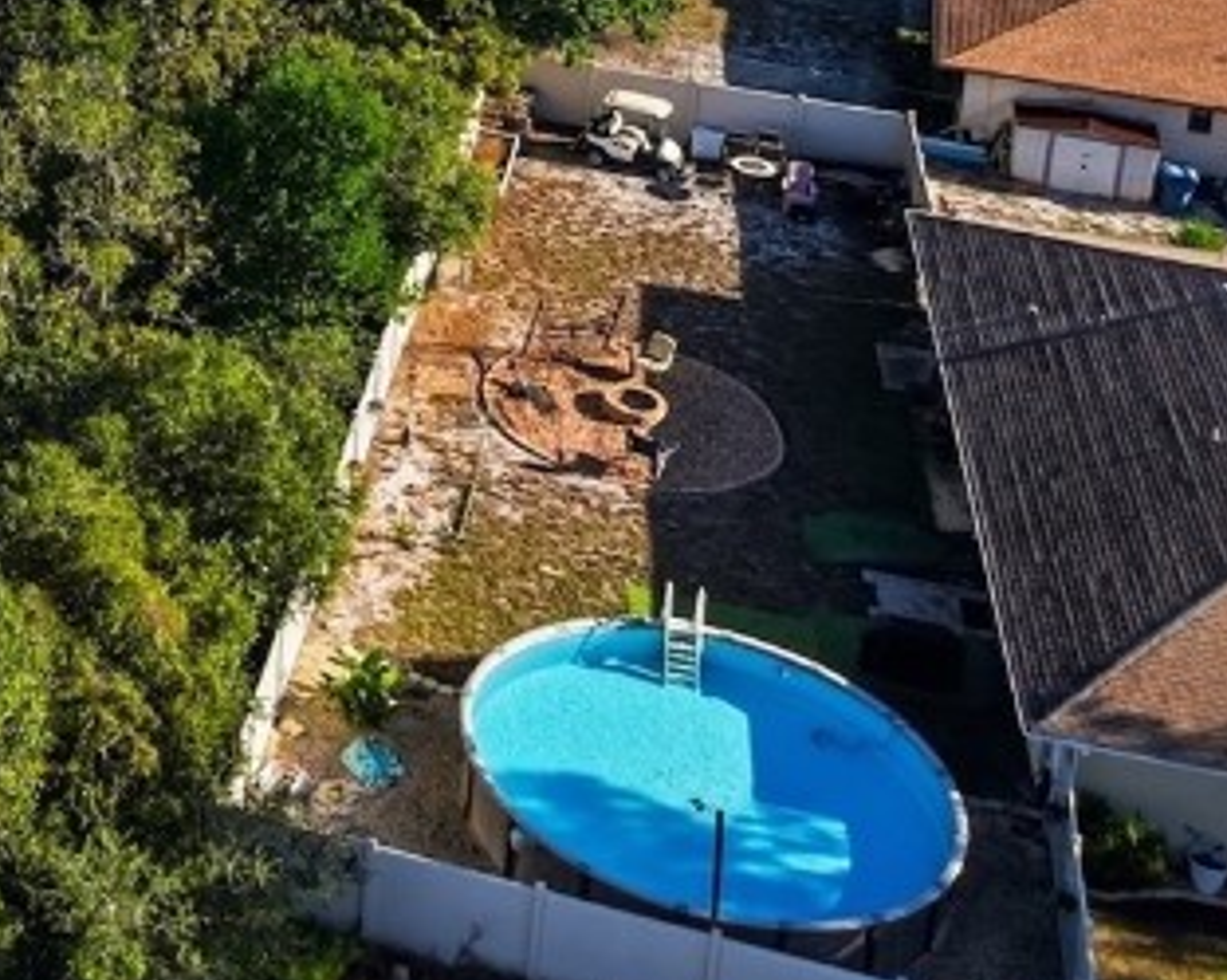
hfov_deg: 21.8
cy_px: -409
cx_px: -448
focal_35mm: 77
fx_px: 2794
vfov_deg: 18.1
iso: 100
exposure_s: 1/4000
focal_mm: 8.7
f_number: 1.8
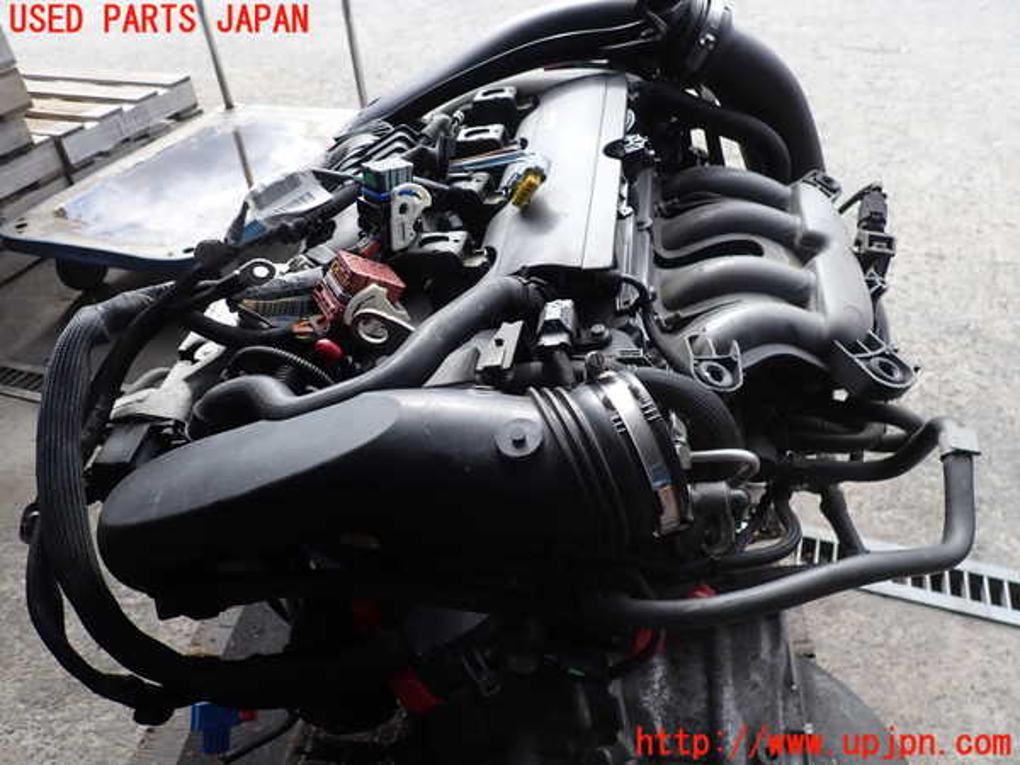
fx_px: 737
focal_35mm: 25
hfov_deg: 69.4
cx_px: 510
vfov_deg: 54.9
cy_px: 382
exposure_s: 1/400
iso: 100
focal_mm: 4.5
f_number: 2.8
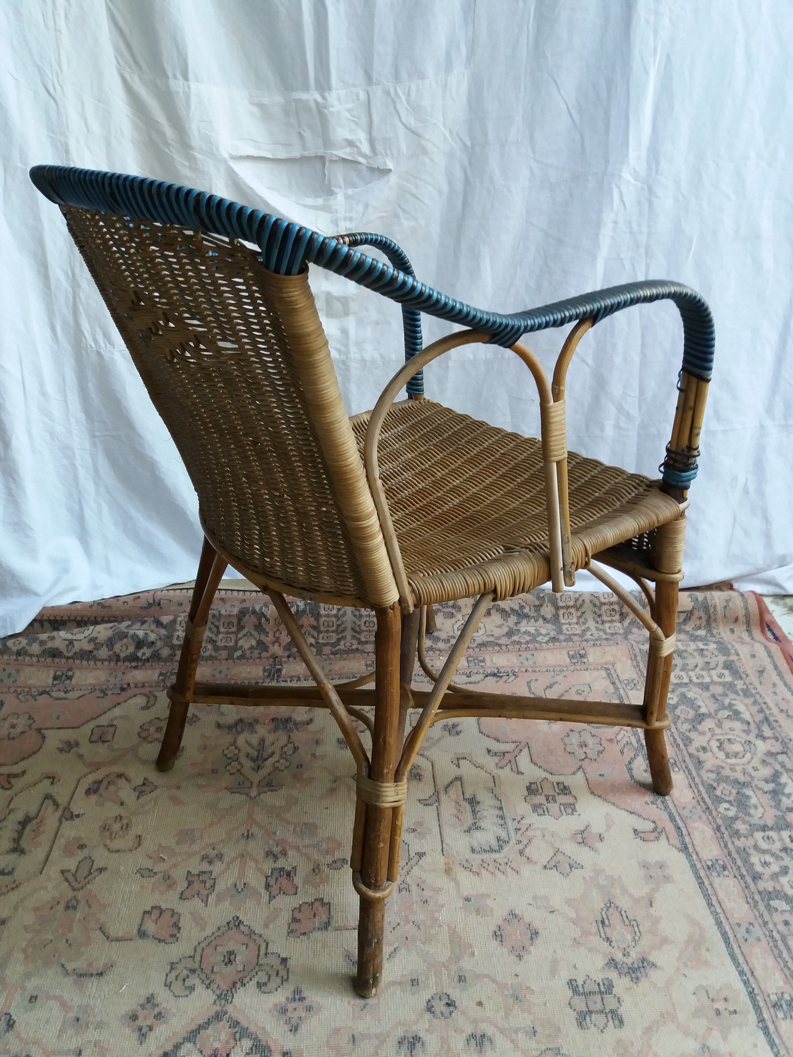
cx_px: 396
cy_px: 528
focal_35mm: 28
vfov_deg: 63.4
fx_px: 855
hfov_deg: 49.7
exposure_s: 1/33
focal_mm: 3.7
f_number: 1.9
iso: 160
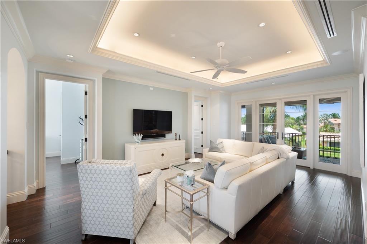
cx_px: 184
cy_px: 122
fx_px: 143
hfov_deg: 104.3
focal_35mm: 14
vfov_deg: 81.1
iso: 400
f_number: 8
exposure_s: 1/5
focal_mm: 14
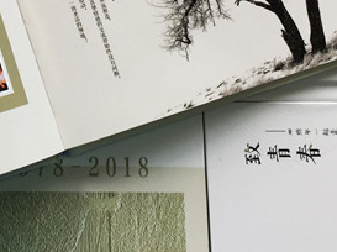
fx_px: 817
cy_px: -51
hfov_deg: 22.4
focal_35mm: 84
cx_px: -1
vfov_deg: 16.8
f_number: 2.2
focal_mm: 4.15
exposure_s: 1/50
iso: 32
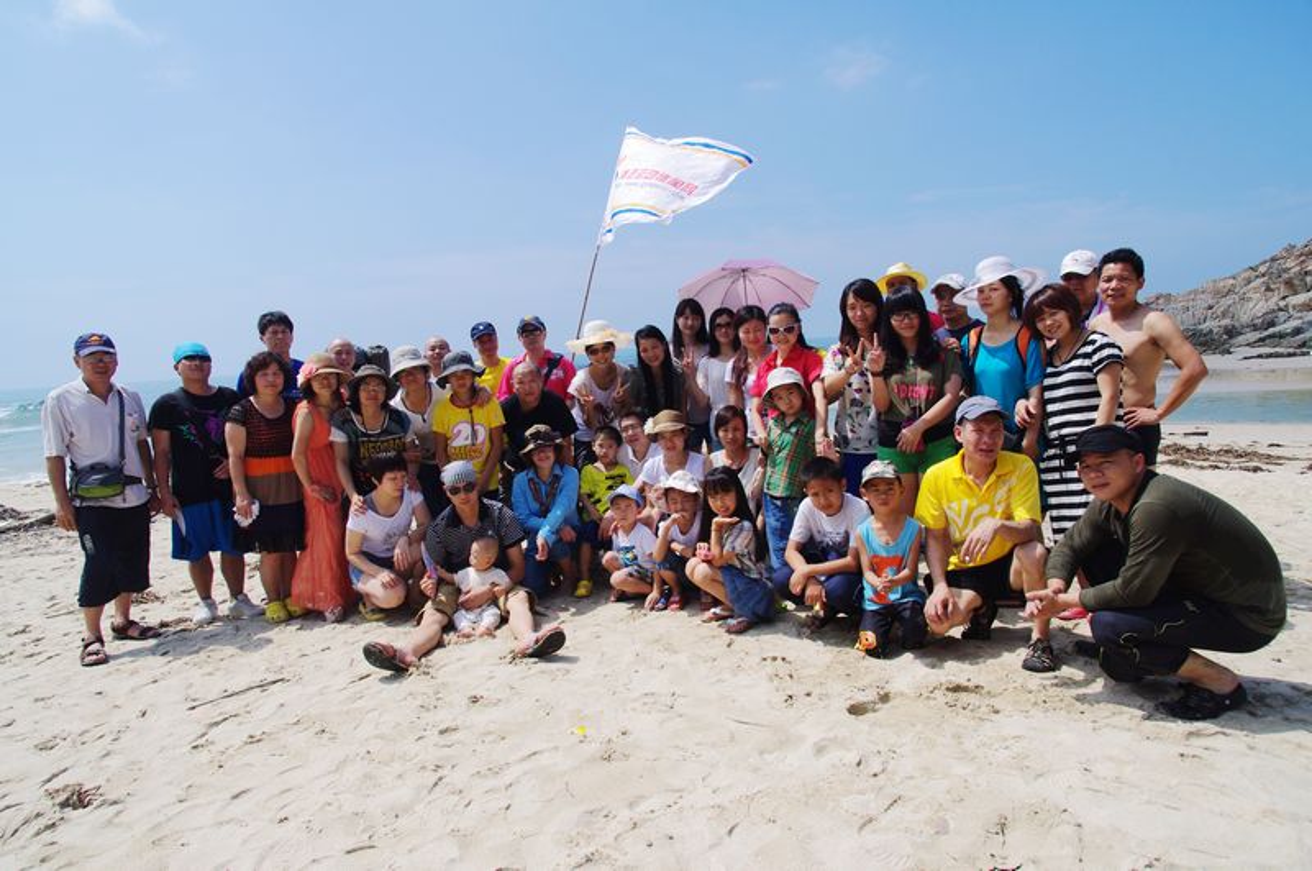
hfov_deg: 81.3
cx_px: 656
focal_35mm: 21
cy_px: 436
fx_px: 764
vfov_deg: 59.3
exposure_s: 1/500
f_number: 8
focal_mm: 14
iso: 200
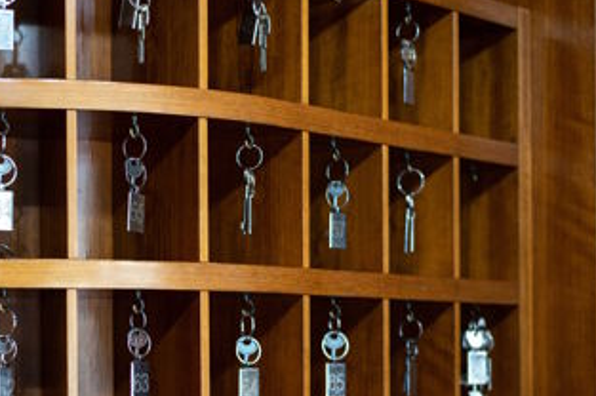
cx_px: 133
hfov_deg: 25.0
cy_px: 292
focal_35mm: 80
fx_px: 1323
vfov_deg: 16.9
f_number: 2.2
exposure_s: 1/160
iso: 3200
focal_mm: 50
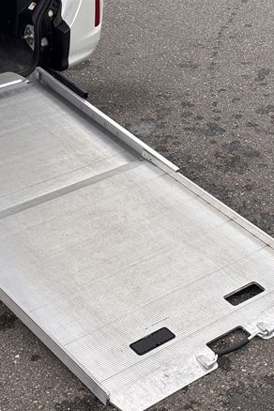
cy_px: 224
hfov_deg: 17.3
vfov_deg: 25.7
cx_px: 104
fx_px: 902
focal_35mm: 79
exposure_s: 1/355
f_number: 1.6
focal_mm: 5.96
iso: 32
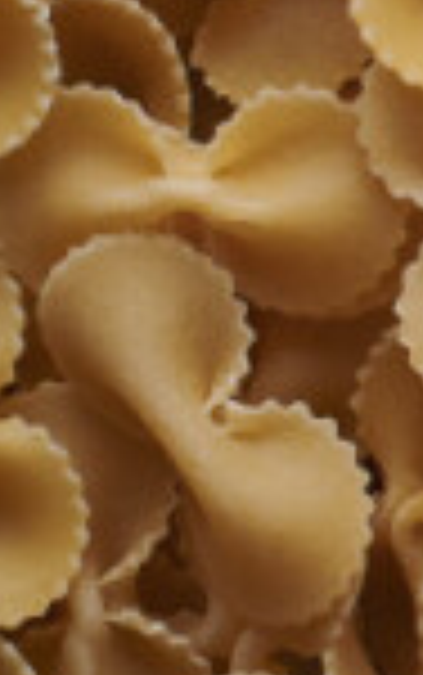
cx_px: 1724
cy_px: 68
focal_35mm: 271
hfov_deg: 4.4
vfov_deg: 7.7
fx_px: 4989
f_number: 8
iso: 160
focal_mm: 50
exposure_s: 1/100
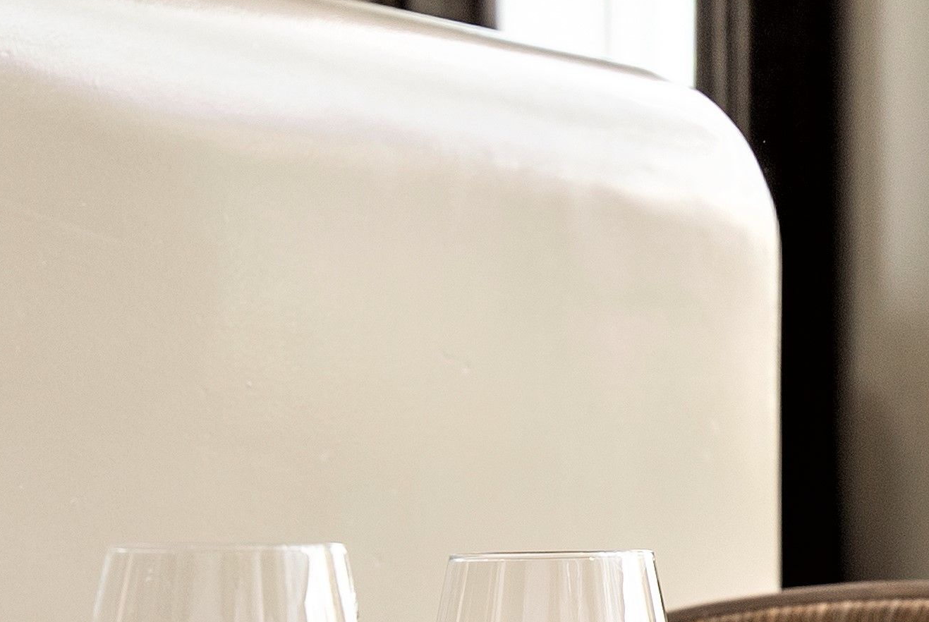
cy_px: 856
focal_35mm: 135
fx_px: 3488
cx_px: 733
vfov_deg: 10.0
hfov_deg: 15.1
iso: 320
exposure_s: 1/125
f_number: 4
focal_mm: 35
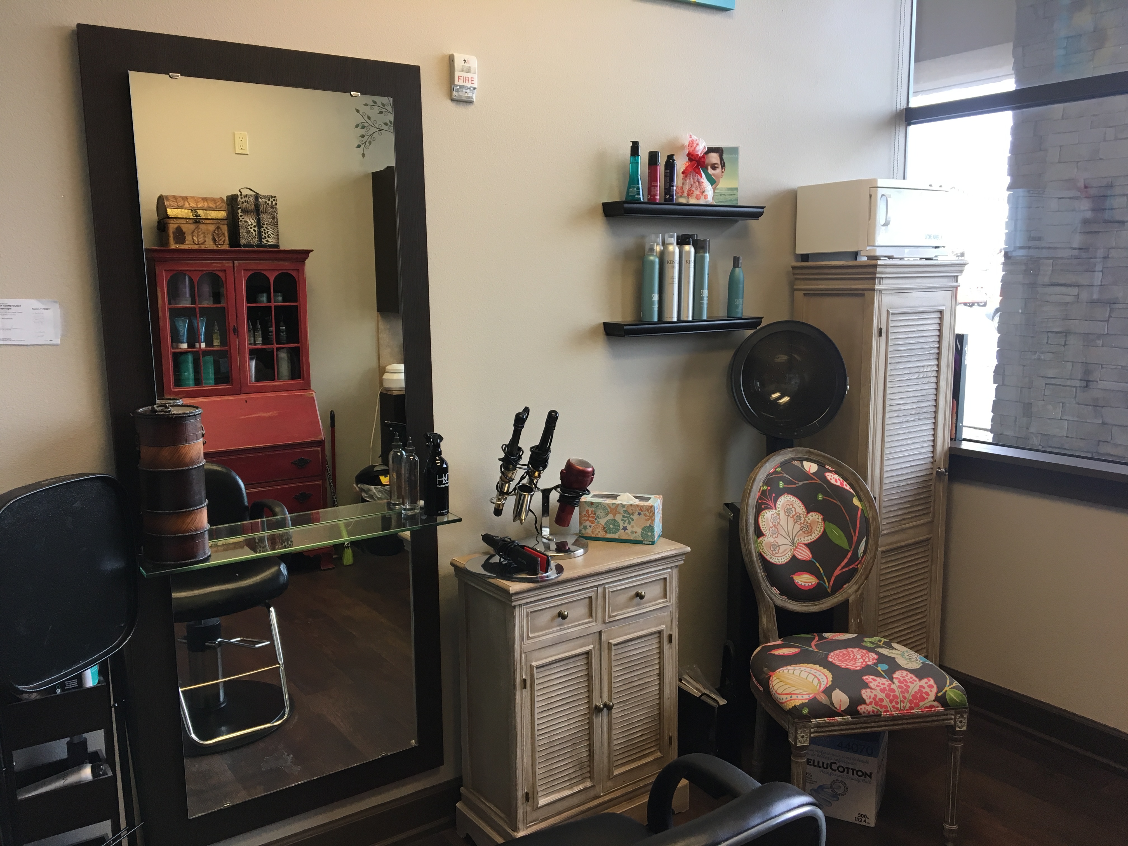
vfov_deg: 48.2
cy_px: 423
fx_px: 945
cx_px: 564
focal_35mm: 29
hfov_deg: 61.7
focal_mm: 4.15
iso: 25
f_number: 2.2
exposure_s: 1/30
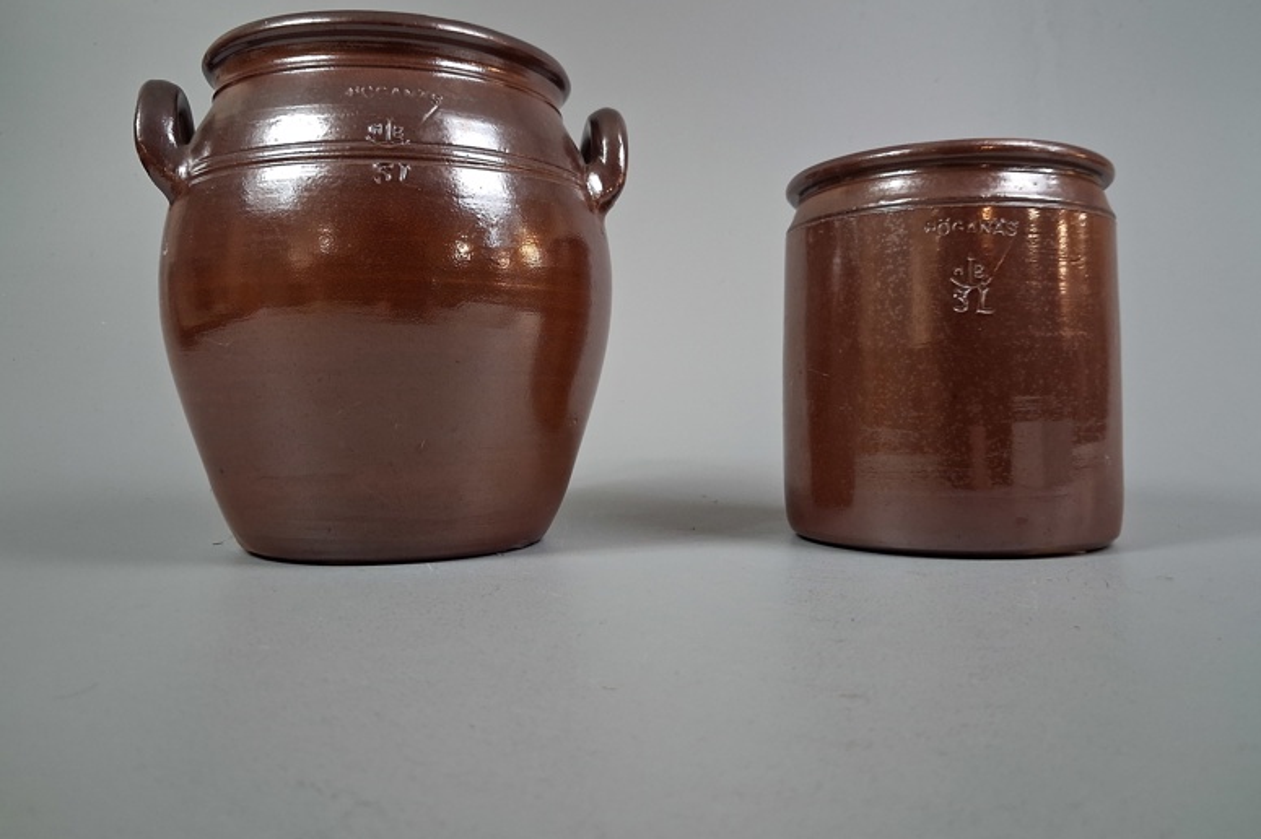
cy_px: 380
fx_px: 1015
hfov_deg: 63.7
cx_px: 625
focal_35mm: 29
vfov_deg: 44.9
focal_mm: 4
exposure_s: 1/50
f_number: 1.8
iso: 250
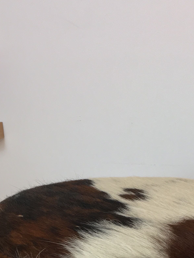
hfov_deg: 19.7
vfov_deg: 23.8
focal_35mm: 74
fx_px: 553
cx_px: 149
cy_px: 316
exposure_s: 1/33
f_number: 2.2
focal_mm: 4.15
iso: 50
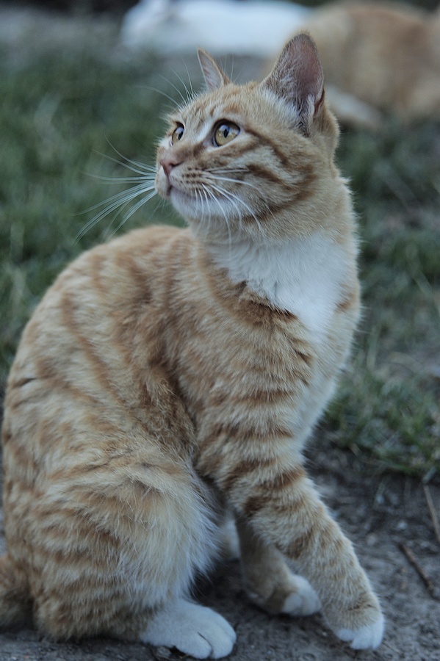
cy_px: 330
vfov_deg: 34.5
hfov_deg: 23.4
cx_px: 220
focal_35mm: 58
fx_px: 1064
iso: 320
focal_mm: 58
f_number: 2
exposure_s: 1/45
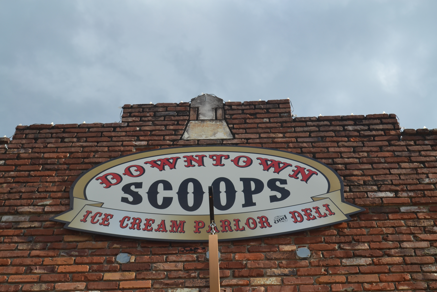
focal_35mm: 54
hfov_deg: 36.9
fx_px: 655
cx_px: 218
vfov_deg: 25.1
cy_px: 146
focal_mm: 36
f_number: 8
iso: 100
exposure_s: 1/250
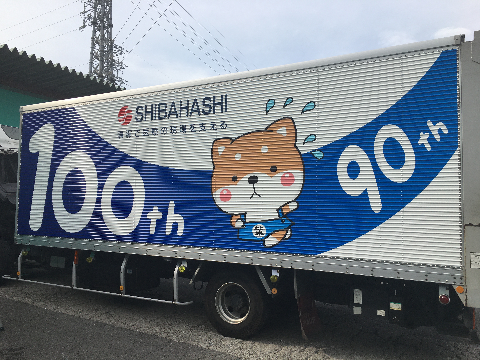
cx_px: 240
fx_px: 402
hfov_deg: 61.7
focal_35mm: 29
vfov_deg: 48.2
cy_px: 180
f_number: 2.2
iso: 25
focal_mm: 4.15
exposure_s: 1/1425
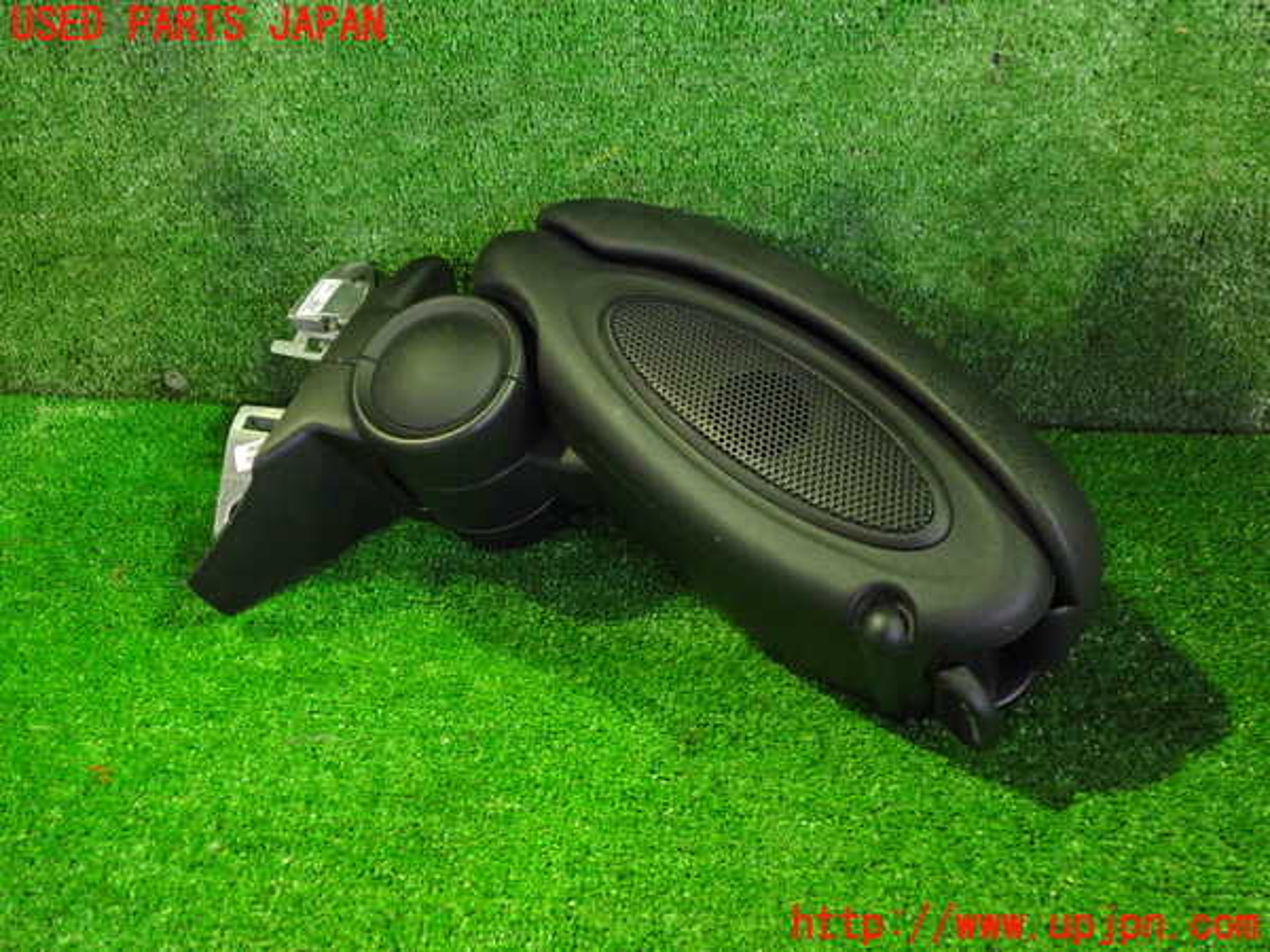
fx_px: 1101
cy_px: 476
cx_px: 635
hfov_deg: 60.0
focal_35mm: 30
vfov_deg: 46.8
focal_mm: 5.4
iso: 800
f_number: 2.3
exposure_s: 1/20
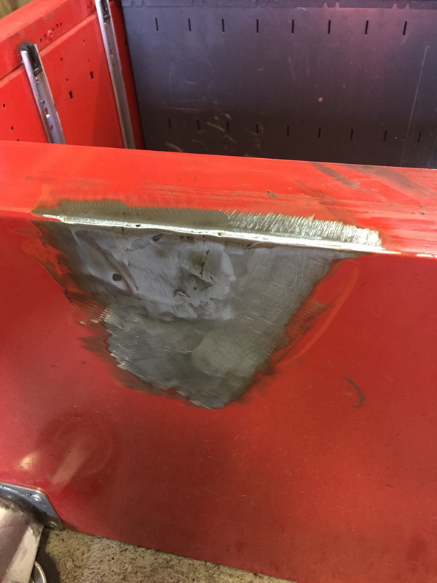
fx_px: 488
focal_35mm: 29
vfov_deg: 61.7
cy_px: 292
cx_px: 218
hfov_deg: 48.2
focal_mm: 4.15
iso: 320
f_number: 2.2
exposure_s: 1/17
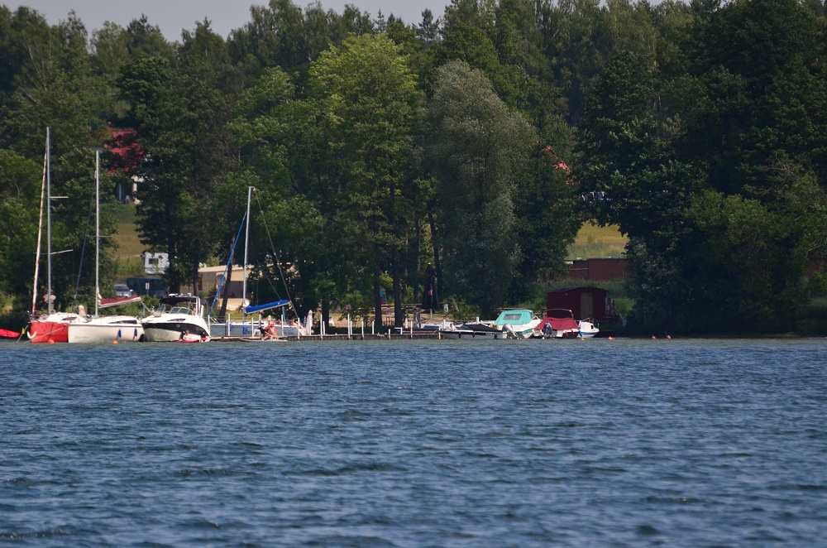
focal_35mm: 450
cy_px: 274
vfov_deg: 3.0
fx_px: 10314
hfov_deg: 4.6
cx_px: 414
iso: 1250
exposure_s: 1/8000
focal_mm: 300
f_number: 5.6
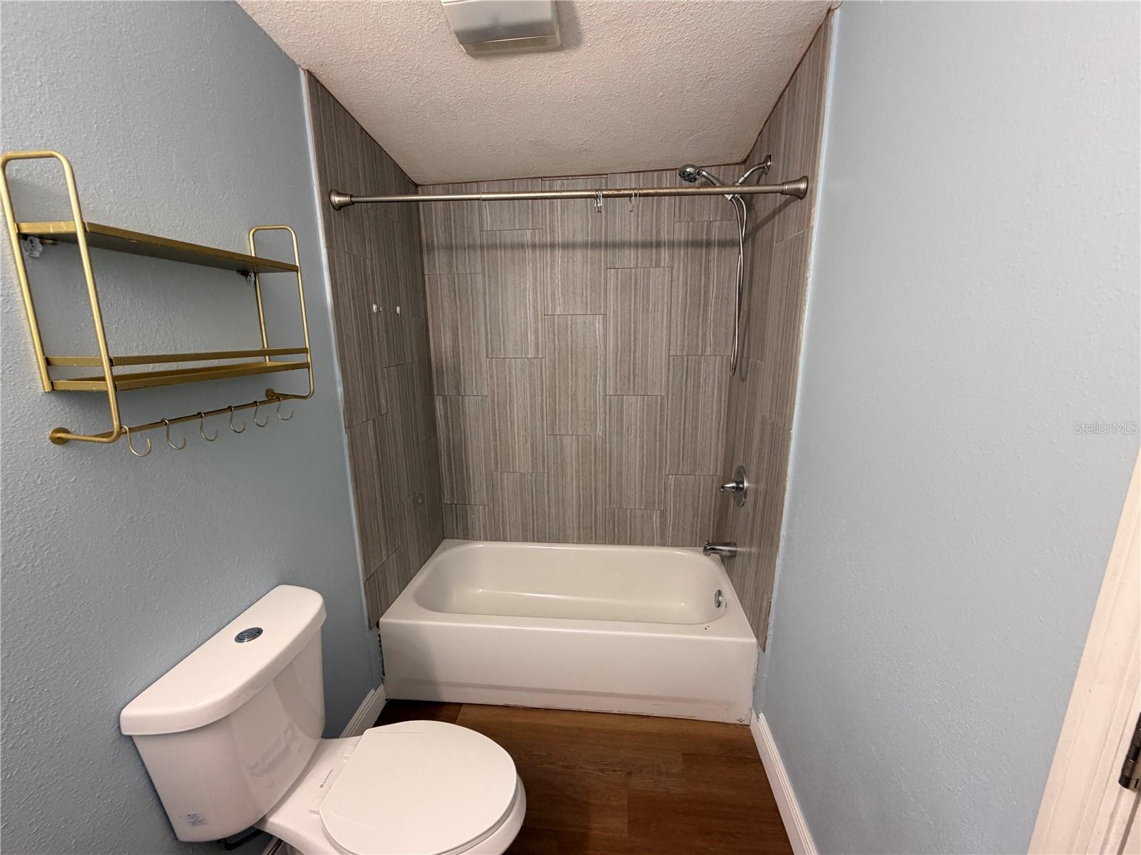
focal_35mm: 14
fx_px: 461
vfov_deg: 85.7
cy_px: 428
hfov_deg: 102.1
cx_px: 570
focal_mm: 2.22
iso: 200
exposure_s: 1/60
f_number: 2.2
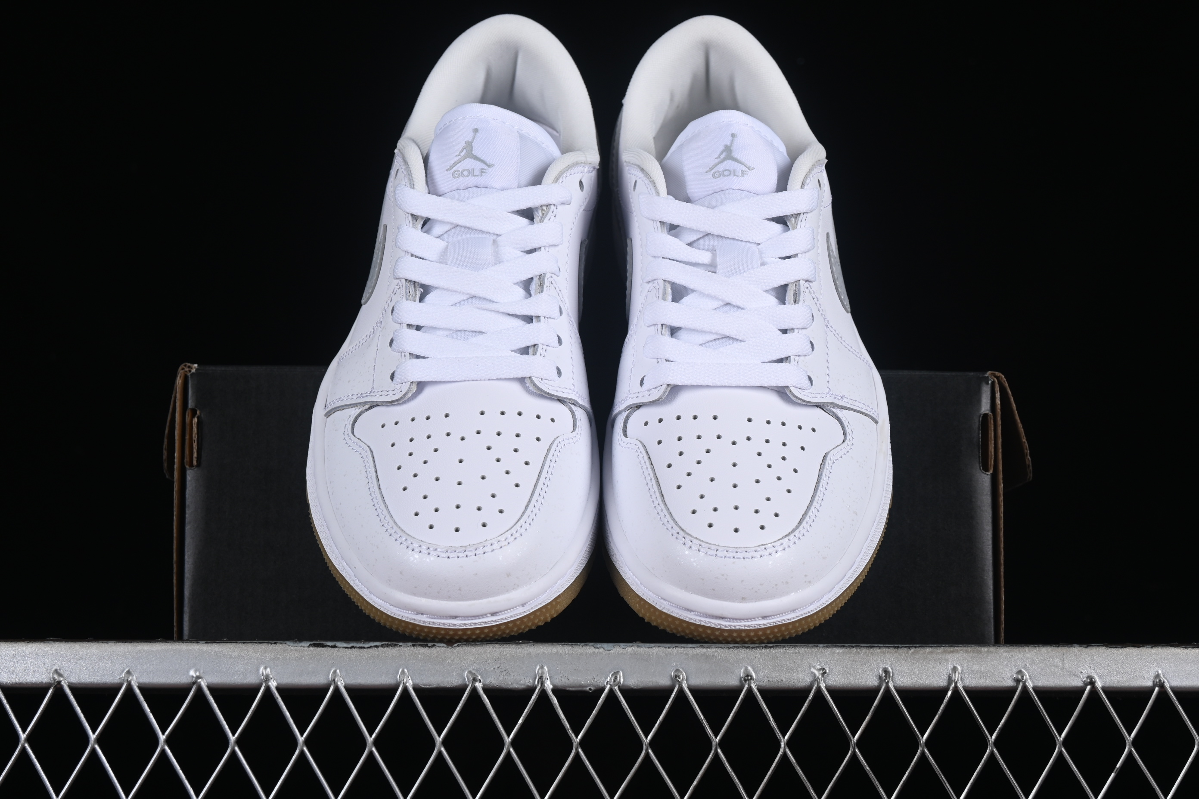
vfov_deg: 18.2
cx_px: 600
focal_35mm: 75
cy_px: 400
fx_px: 2498
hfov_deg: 27.0
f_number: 8
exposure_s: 1/125
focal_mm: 50
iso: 160
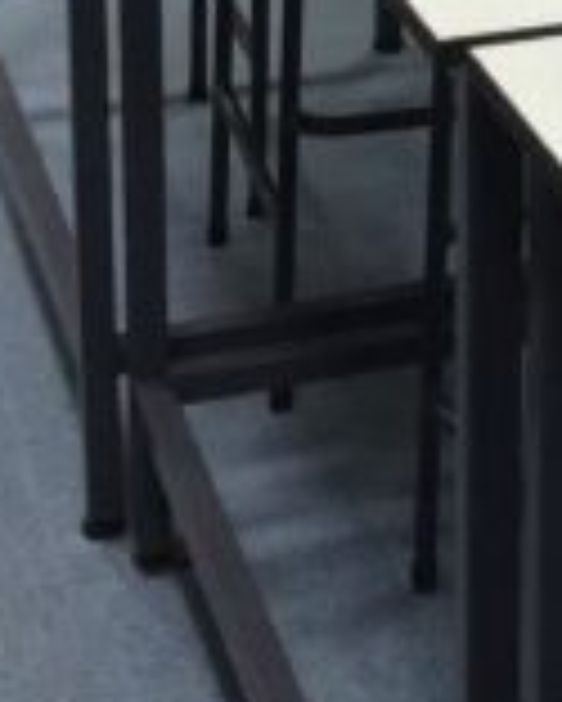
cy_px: -428
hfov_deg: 9.7
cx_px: 1149
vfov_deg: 12.2
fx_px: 3074
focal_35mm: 148
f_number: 2.4
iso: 32
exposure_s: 1/50
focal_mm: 3.3
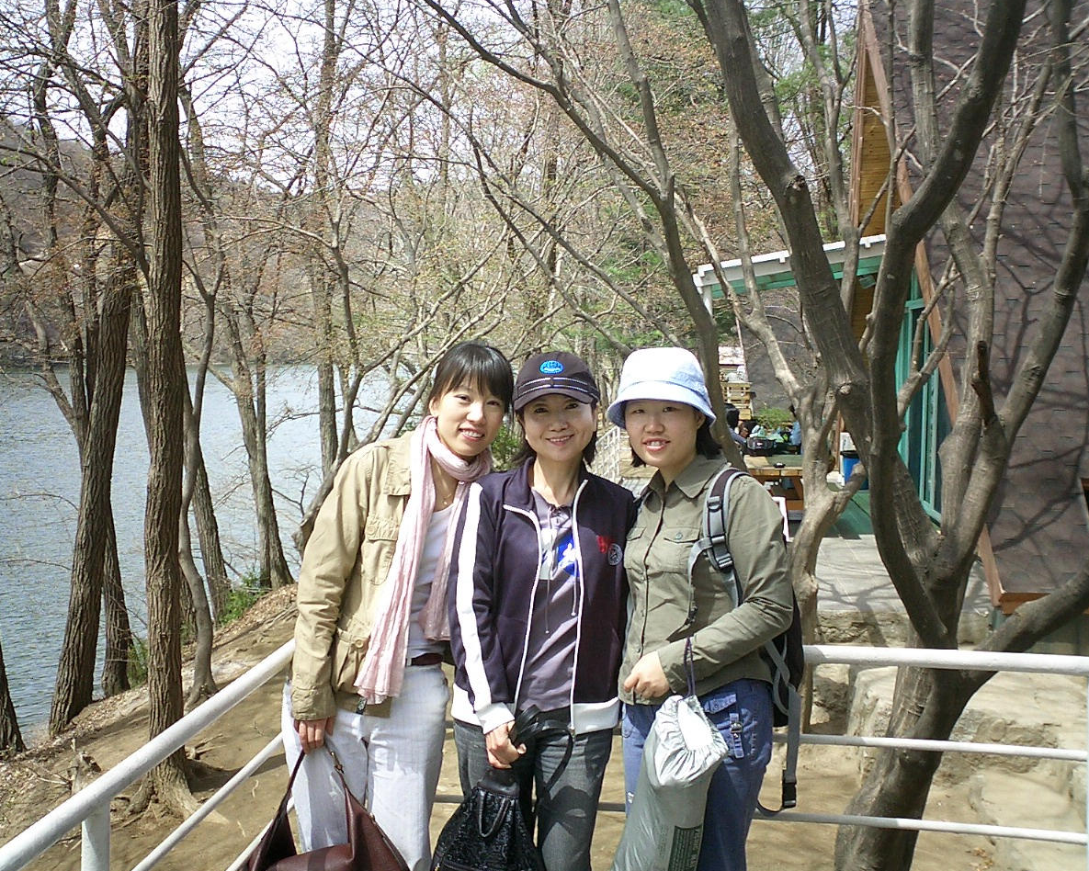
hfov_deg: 46.8
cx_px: 537
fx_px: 1257
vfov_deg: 38.2
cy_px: 436
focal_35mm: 39
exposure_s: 1/320
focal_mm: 5.6
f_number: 3.5
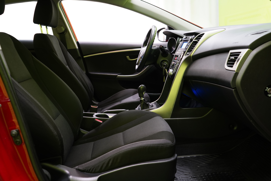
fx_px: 226
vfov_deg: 43.6
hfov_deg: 61.9
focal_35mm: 30
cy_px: 90
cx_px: 136
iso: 1600
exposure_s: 1/20
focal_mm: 30
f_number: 5
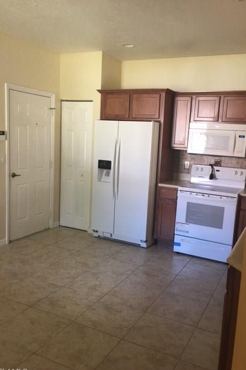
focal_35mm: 31
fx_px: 318
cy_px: 188
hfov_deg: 42.3
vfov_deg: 60.3
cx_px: 126
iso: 40
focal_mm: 4.15
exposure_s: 1/15
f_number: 2.2
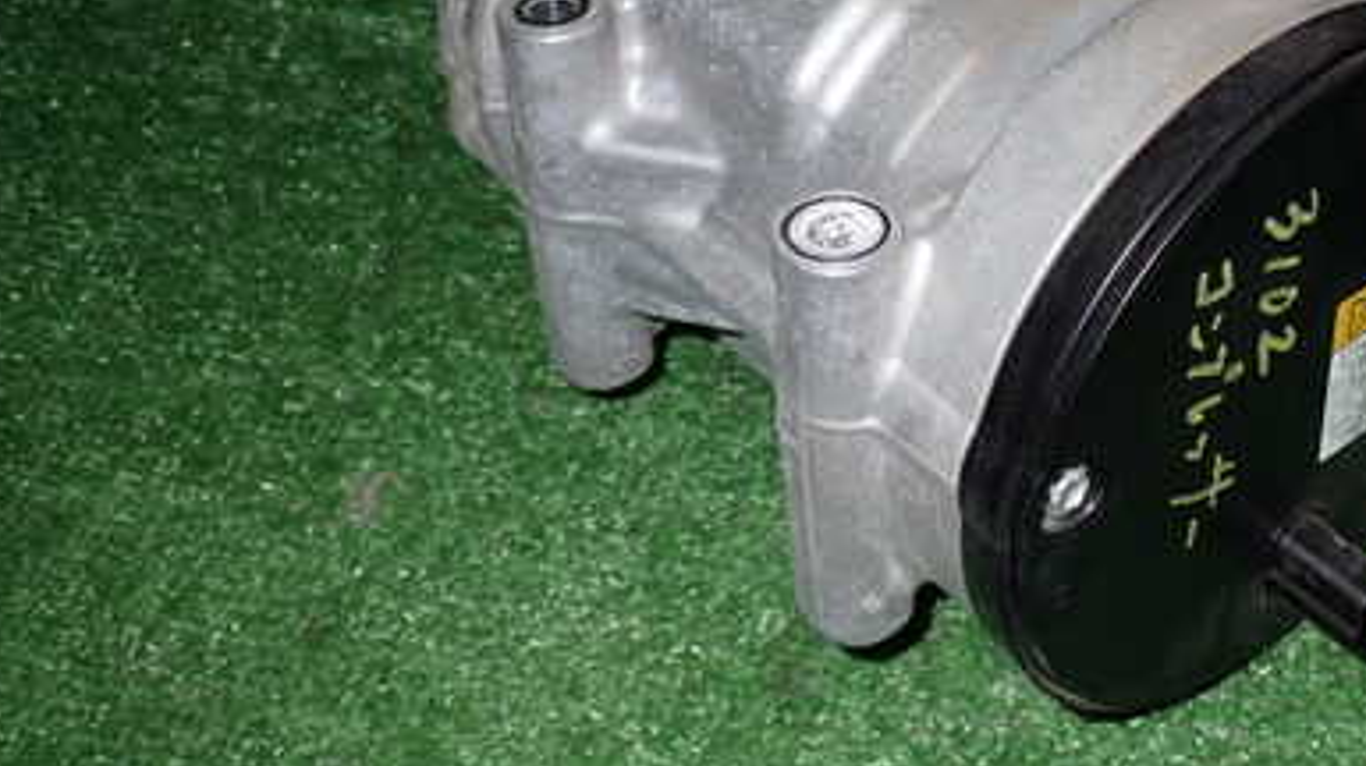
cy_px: 163
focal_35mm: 51
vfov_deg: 23.1
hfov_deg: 39.6
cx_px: 1008
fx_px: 1846
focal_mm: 5.4
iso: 200
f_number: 6.3
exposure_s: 1/30
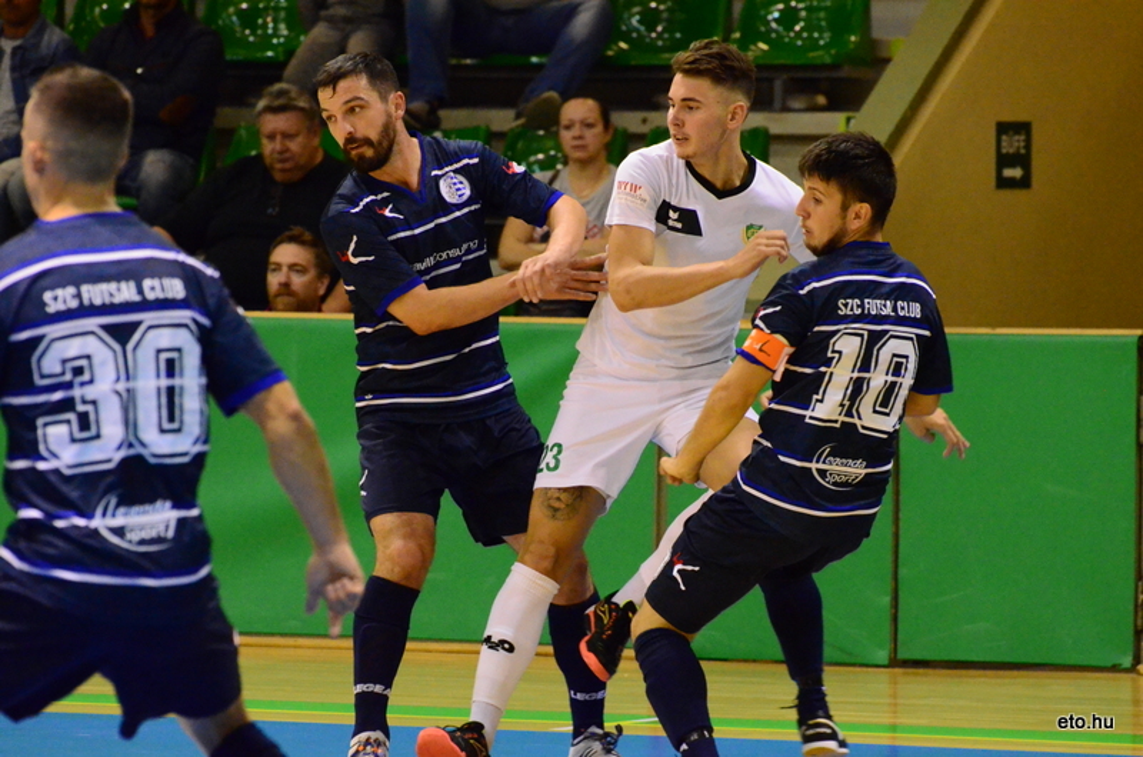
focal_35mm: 300
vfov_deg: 4.6
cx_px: 572
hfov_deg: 6.9
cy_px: 378
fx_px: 9506
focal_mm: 200
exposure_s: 1/400
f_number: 5.6
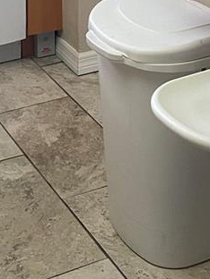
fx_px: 809
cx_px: 134
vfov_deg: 16.6
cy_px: -213
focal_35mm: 100
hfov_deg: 14.8
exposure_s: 1/60
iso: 80
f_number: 1.8
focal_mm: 4.25
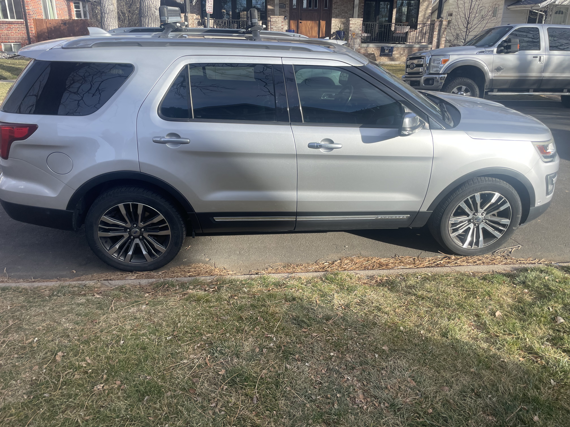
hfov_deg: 67.3
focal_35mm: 26
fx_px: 428
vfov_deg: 53.1
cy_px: 214
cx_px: 285
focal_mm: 4.2
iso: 32
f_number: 1.6
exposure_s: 1/1416
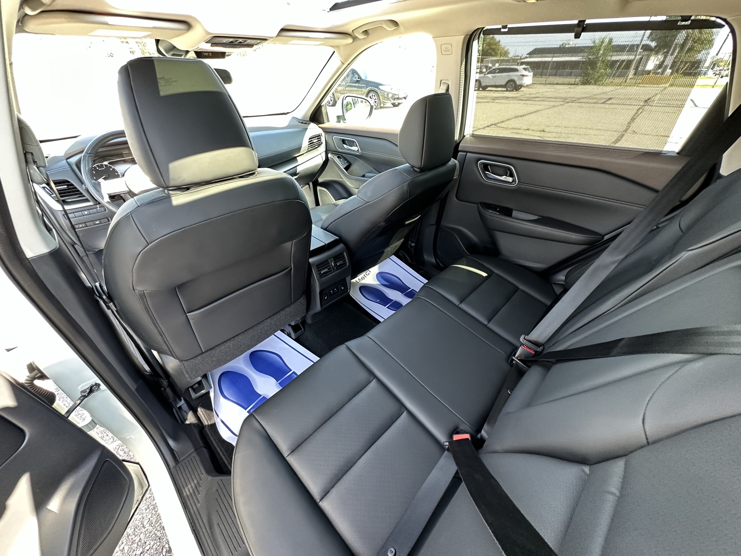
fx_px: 300
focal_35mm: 14
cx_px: 370
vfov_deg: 85.7
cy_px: 278
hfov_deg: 102.1
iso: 320
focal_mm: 2.22
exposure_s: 1/82
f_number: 2.2
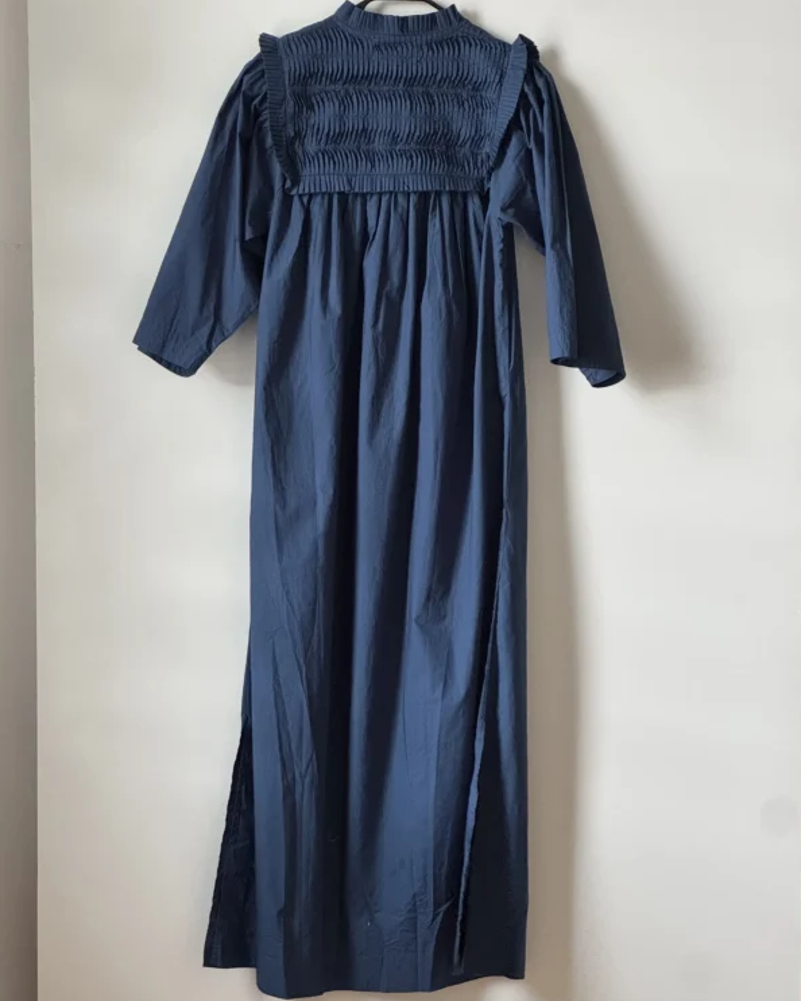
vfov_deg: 23.6
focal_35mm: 81
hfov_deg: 19.0
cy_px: 507
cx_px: 400
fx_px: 2399
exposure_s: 1/60
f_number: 2.8
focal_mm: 9
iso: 320
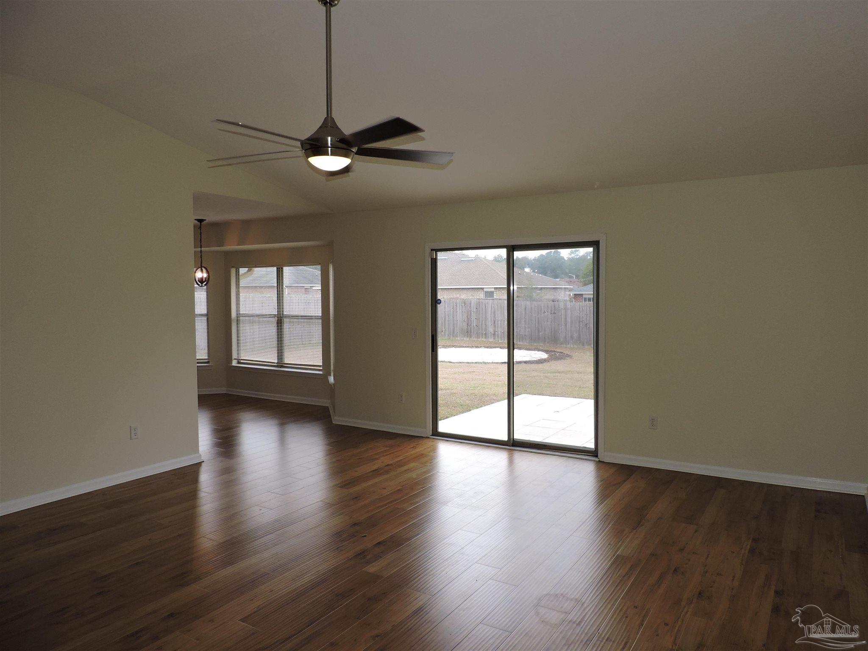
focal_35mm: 24
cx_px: 434
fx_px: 602
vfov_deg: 56.8
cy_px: 326
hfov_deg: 71.6
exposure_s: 1/125
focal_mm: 4.3
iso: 100
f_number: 3
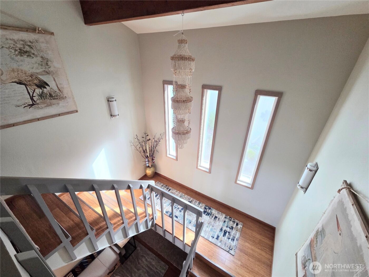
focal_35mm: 13
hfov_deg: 106.2
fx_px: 139
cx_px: 184
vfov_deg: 89.9
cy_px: 138
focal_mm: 2.2
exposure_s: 1/120
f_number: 2.2
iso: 200
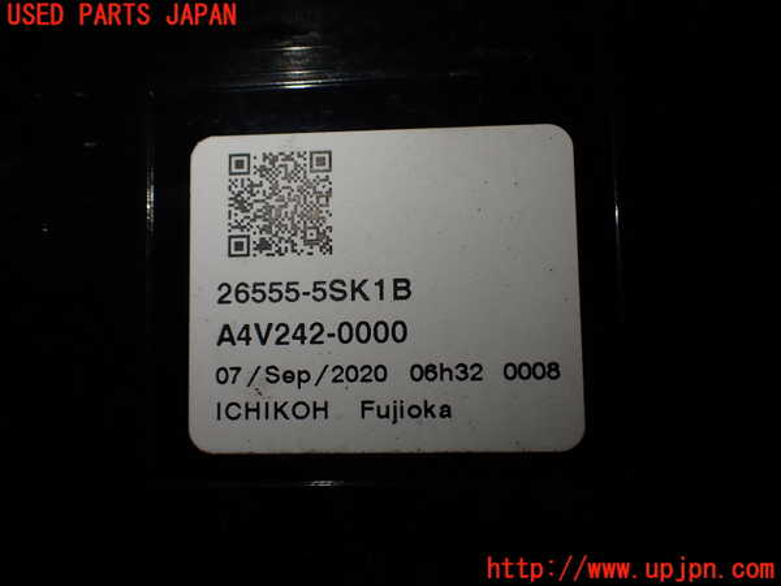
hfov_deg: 60.0
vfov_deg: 46.8
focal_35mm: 30
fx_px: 677
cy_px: 293
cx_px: 390
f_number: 3.2
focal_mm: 5.4
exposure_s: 1/250
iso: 100
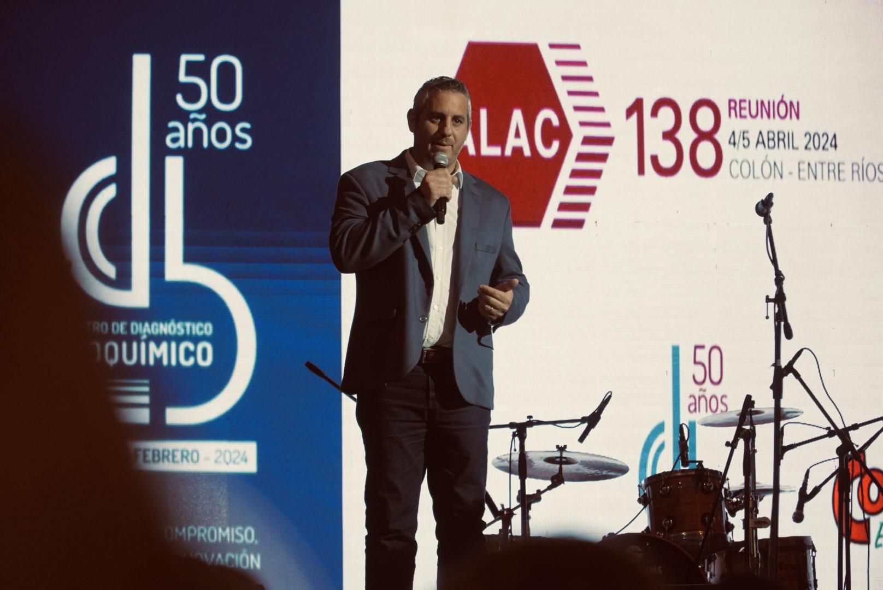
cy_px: 295
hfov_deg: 13.0
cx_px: 442
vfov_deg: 8.7
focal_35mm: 158
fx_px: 3866
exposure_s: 1/200
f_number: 4
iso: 2500
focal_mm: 105
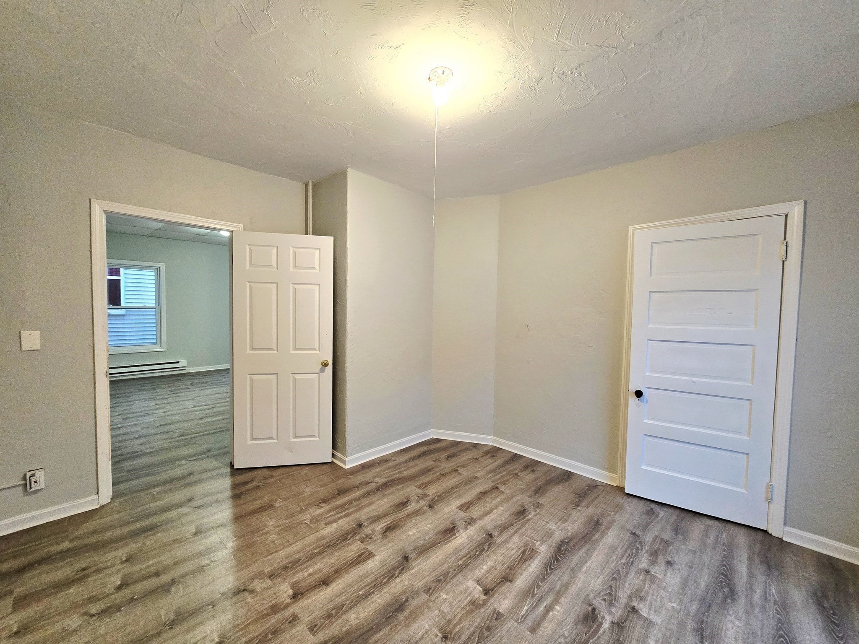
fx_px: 323
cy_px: 322
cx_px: 430
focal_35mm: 13
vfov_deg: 89.9
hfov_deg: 106.2
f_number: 2.2
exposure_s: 1/60.2
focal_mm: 2.2
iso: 500
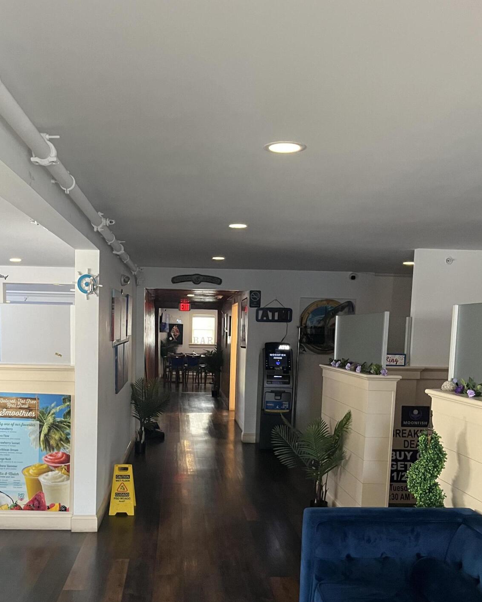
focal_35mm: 36
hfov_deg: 41.0
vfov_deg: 49.2
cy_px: 413
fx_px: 642
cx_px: 203
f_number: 1.6
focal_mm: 5.1
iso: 320
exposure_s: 1/60
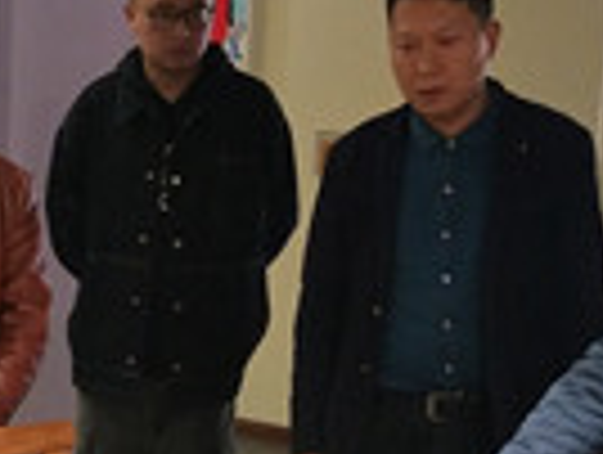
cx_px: 45
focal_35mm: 97
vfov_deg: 14.8
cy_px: 551
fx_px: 1693
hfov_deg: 19.8
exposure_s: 1/33.3
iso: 320
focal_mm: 3.88
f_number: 2
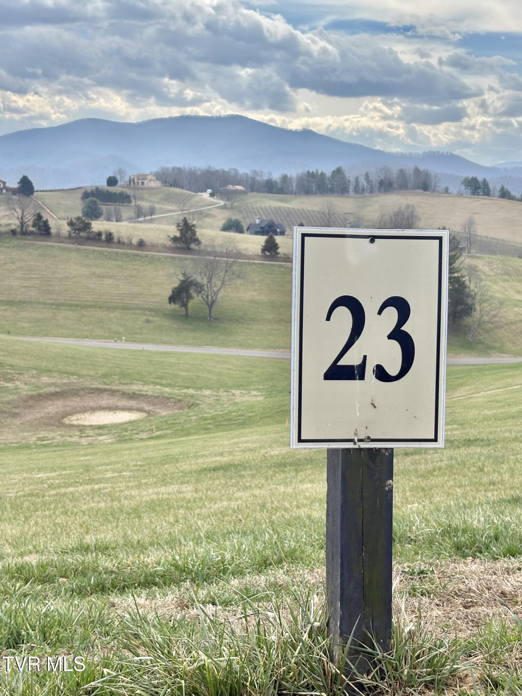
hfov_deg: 28.0
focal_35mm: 52
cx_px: 261
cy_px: 348
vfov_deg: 36.8
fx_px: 1046
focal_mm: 5.96
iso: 40
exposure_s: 1/2283
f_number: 1.6
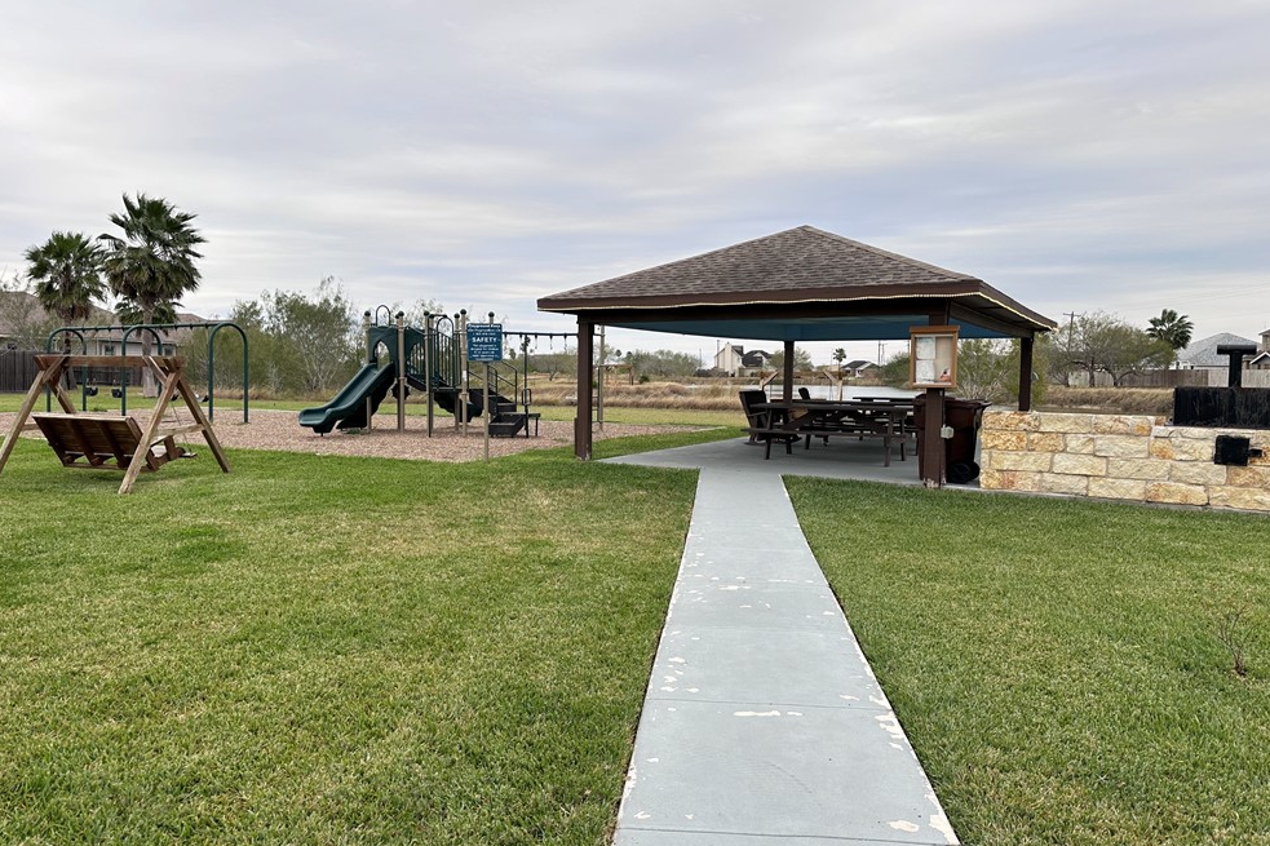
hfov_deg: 69.4
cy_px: 422
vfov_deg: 49.5
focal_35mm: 26
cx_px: 633
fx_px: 917
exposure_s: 1/164
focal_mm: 6.86
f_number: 1.78
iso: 64
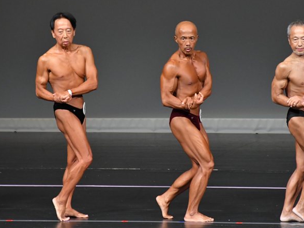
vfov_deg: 3.4
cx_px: 169
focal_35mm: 437
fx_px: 3838
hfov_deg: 4.5
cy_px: 105
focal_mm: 230
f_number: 5.6
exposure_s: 1/400
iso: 4000
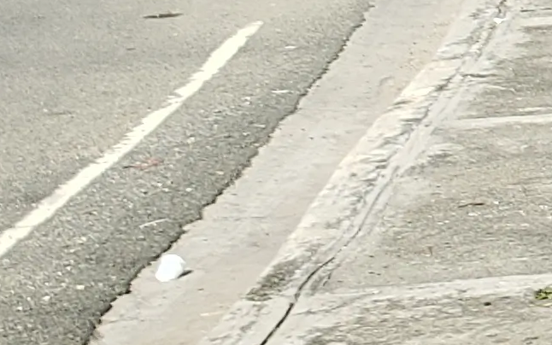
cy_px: -378
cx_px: 1465
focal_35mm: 172
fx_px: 2588
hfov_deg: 10.1
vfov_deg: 7.3
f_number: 2.4
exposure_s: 1/986
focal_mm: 4.3
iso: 50
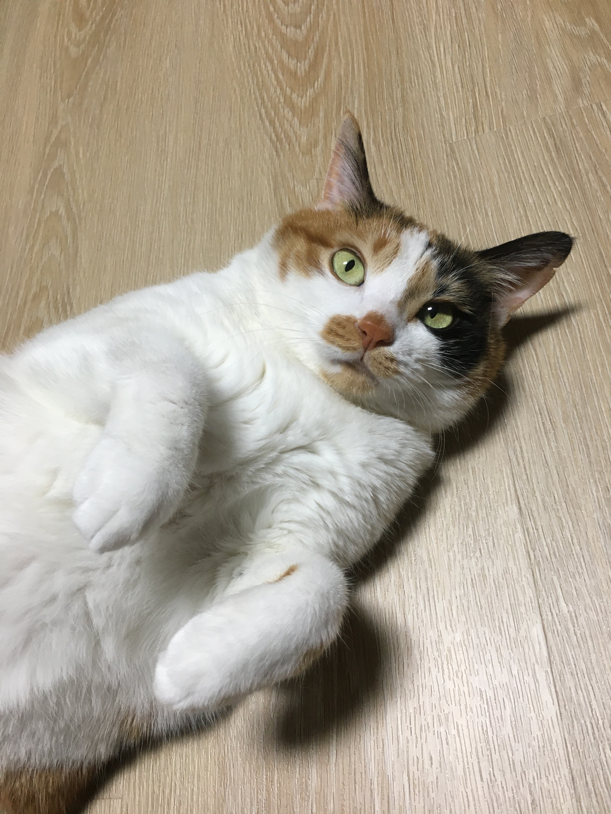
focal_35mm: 29
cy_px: 407
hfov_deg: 48.2
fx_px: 682
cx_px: 306
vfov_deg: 61.7
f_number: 2.2
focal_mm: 4.15
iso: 80
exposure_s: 1/30
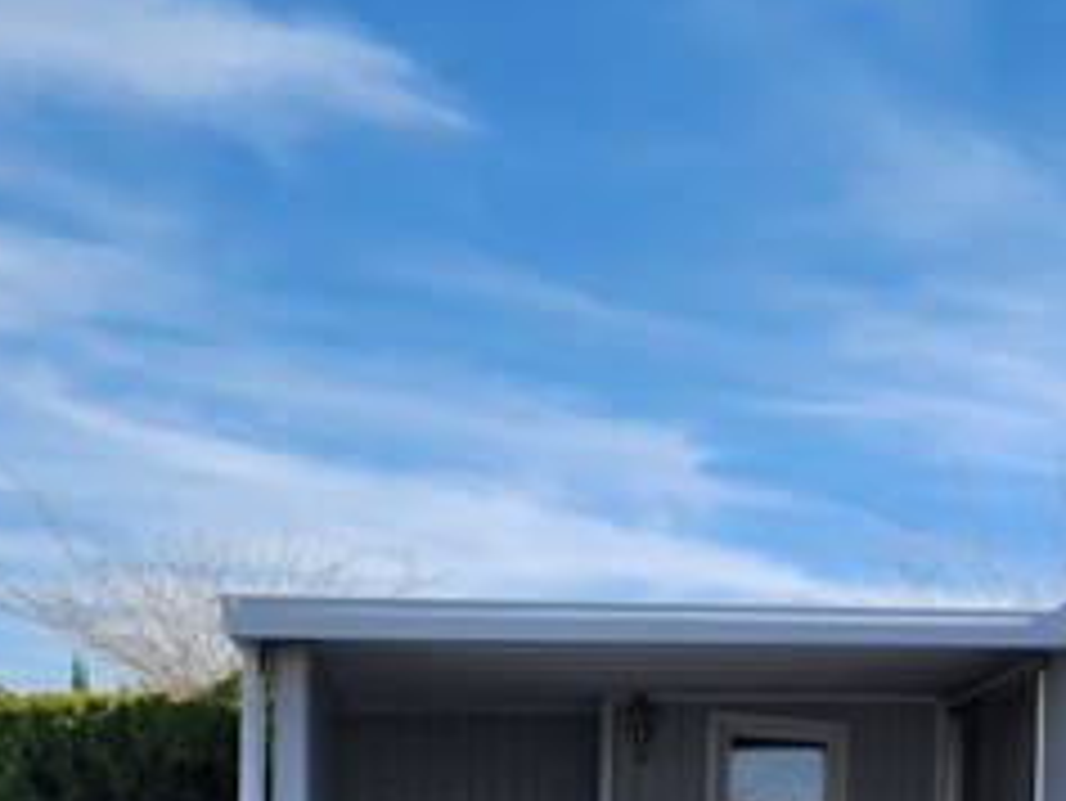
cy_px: 958
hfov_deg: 26.6
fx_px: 1910
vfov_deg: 21.9
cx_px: 1367
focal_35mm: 62
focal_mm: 6.4
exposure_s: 1/697
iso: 12
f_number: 1.8
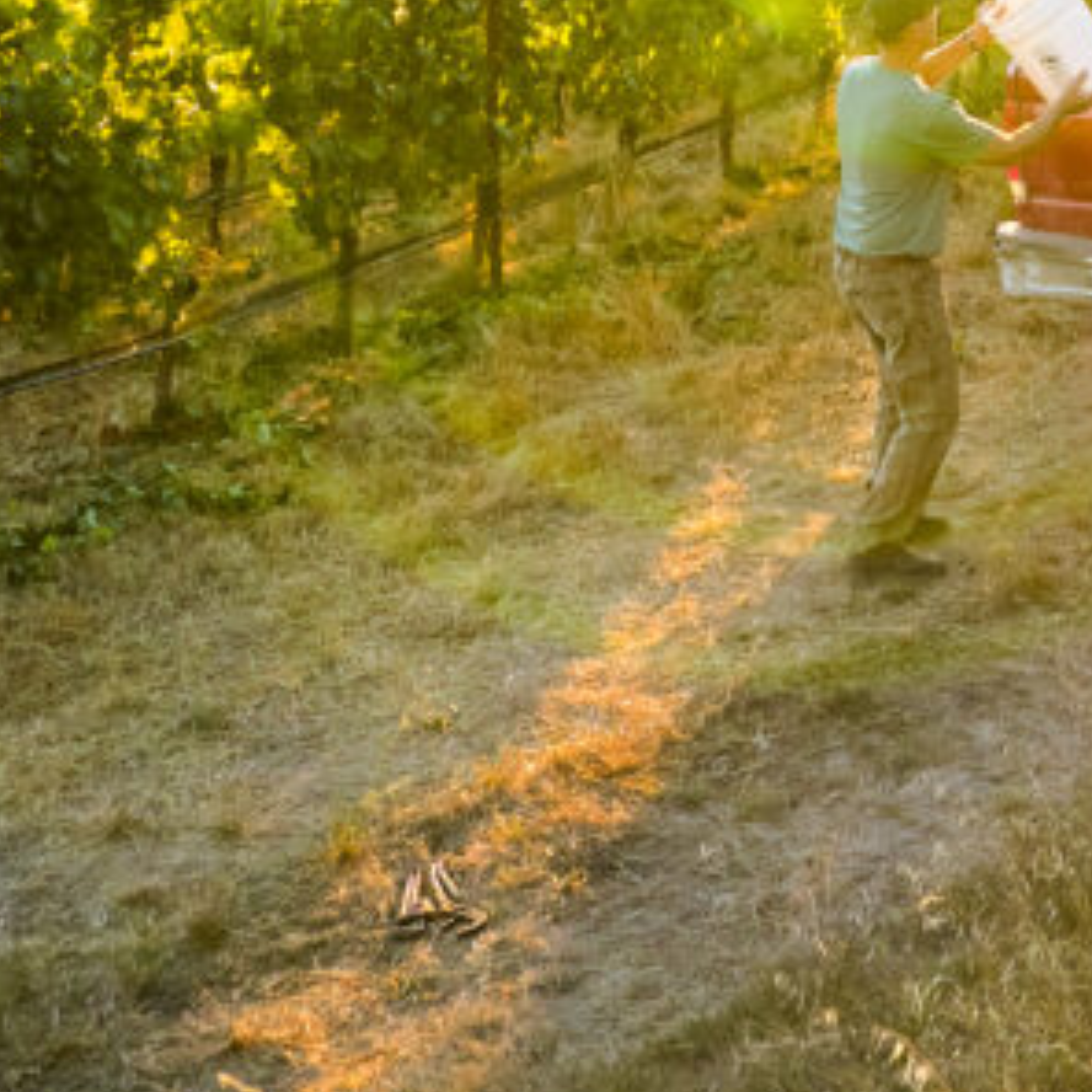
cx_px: 1166
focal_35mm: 86
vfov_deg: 18.1
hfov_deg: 19.4
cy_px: -529
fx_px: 3069
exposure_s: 1/100
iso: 100
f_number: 5
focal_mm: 12.29
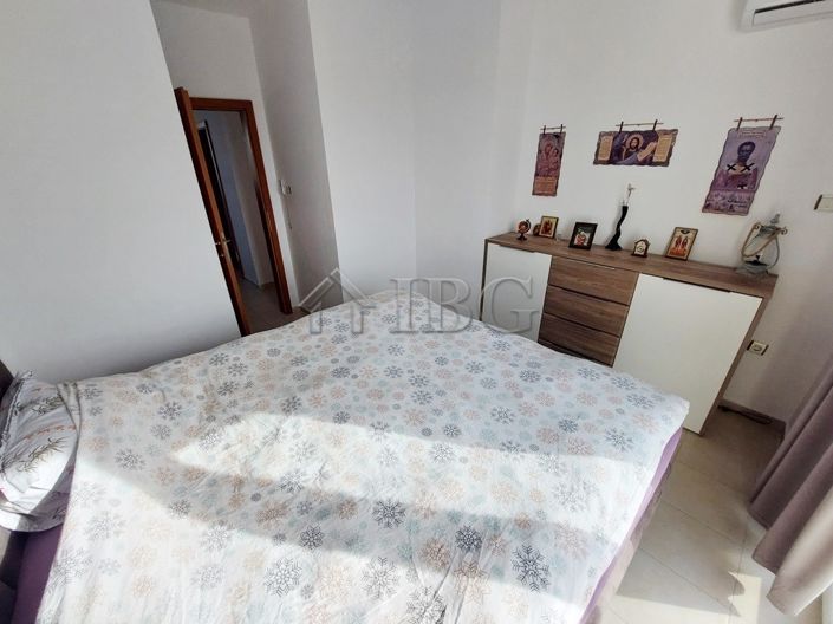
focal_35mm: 13
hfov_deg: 106.2
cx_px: 416
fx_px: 313
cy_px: 312
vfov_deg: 89.9
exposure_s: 1/282
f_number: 2.2
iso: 50
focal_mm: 1.74
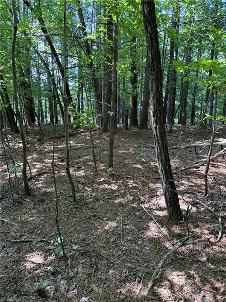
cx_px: 113
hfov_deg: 56.8
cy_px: 151
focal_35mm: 24
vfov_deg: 71.6
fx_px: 209
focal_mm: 6.76
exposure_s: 1/230
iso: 200
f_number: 1.78
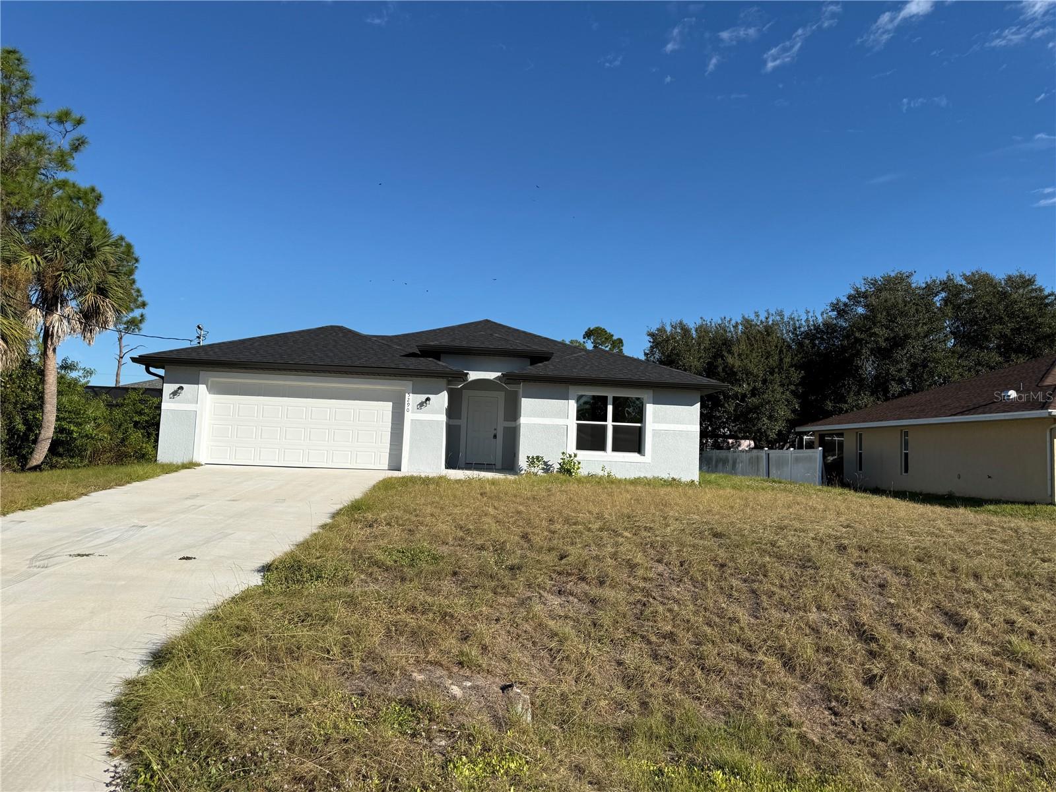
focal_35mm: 24
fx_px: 732
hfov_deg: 71.6
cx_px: 528
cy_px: 396
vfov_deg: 56.8
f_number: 1.78
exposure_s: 1/6173
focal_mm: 6.76
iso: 80
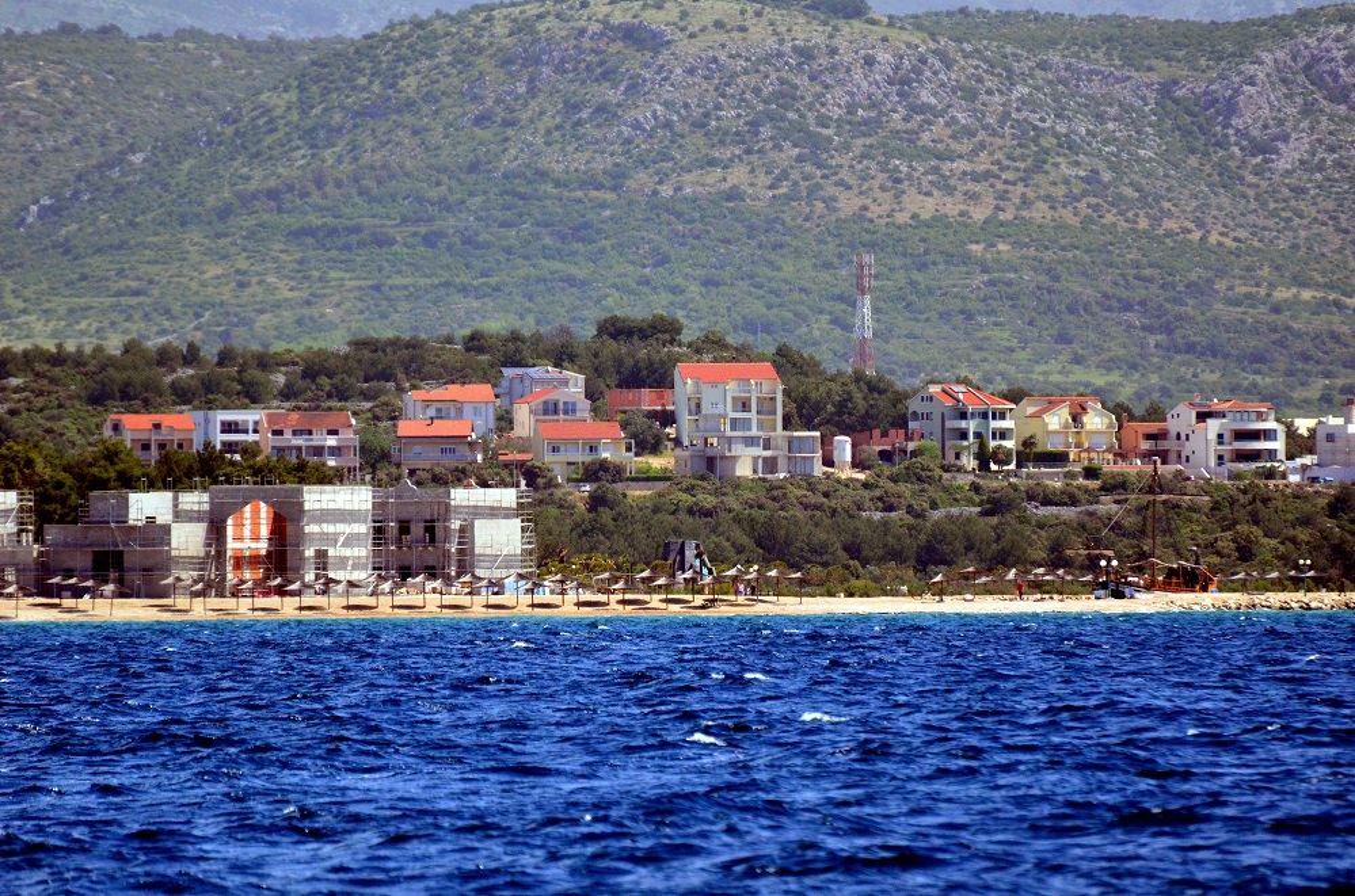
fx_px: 16897
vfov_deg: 3.0
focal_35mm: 450
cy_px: 448
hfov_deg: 4.6
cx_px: 678
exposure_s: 1/8000
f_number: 5.6
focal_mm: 300
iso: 1800
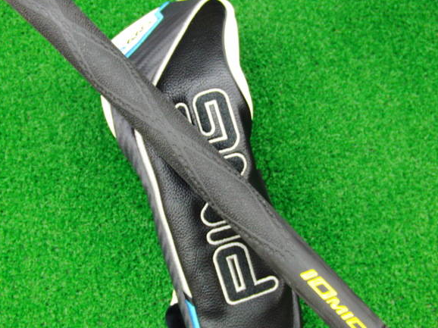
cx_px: 209
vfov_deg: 35.1
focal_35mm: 41
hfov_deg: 45.8
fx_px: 519
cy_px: 176
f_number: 3.6
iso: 400
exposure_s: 1/25
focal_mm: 6.42
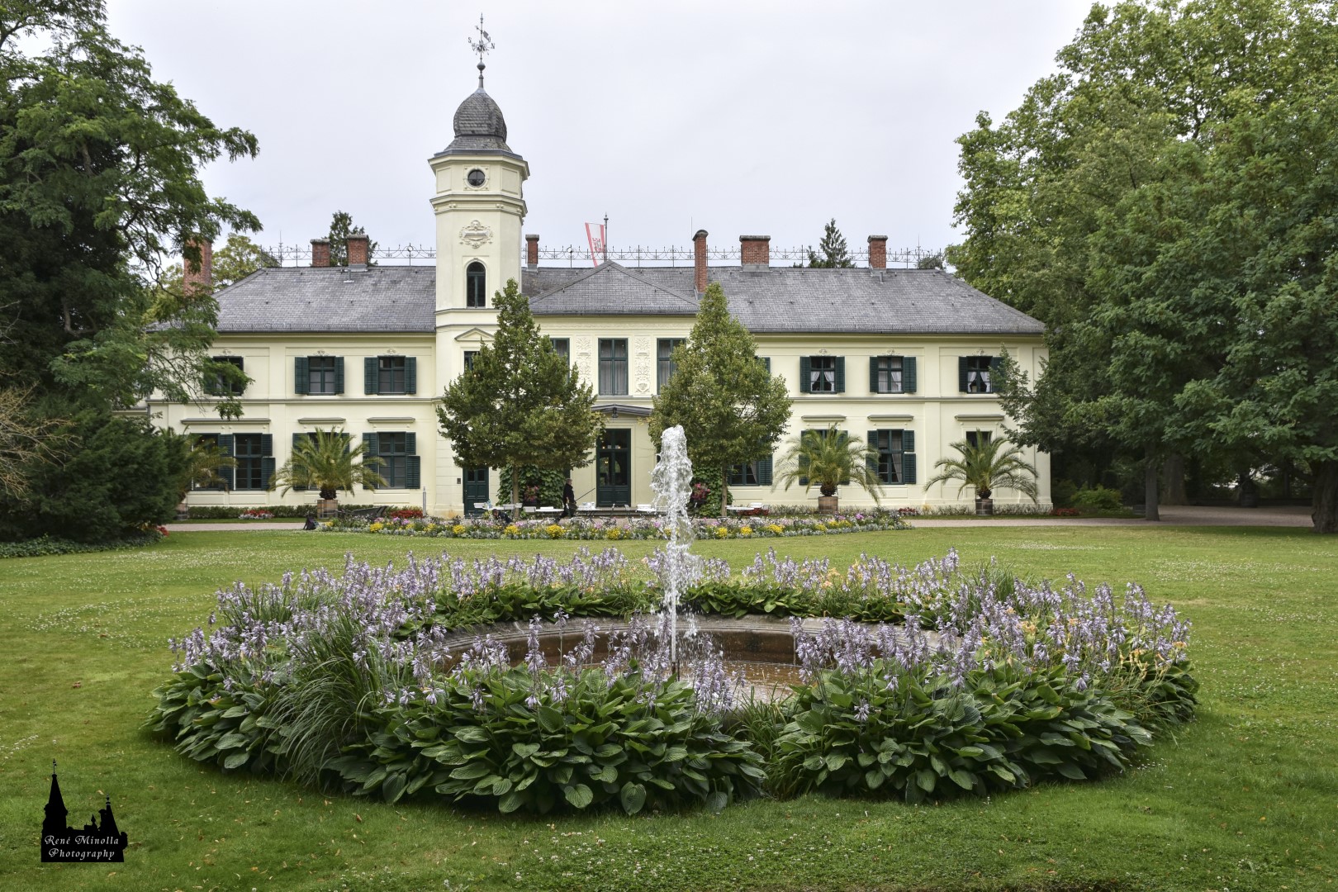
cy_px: 446
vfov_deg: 40.0
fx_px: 1226
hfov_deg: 57.2
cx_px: 669
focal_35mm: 33
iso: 200
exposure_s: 1/250
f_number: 8
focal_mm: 22
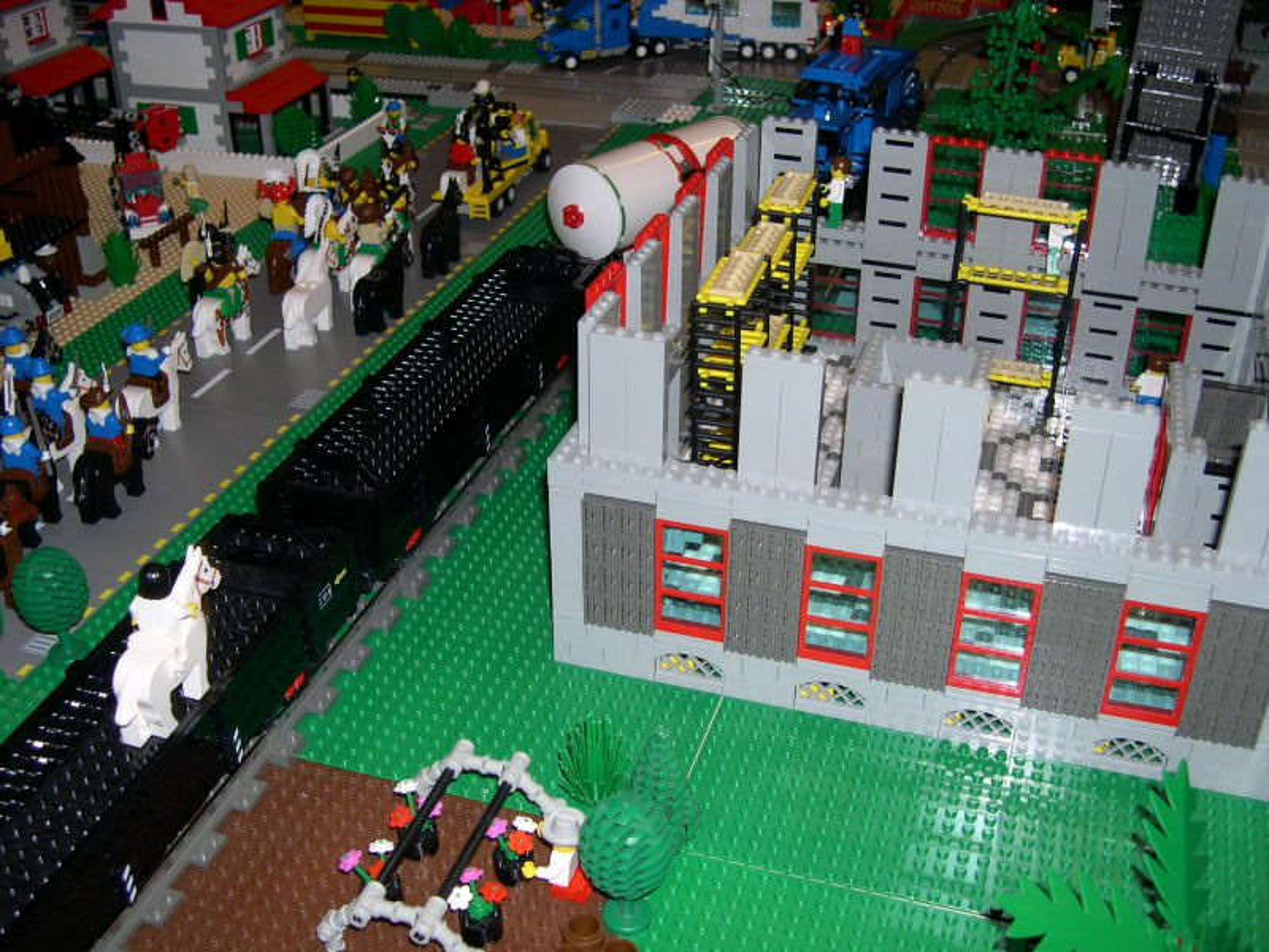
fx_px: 1393
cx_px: 634
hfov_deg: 49.0
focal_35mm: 38
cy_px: 476
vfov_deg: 37.7
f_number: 2.8
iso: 100
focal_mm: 8
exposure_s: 1/60
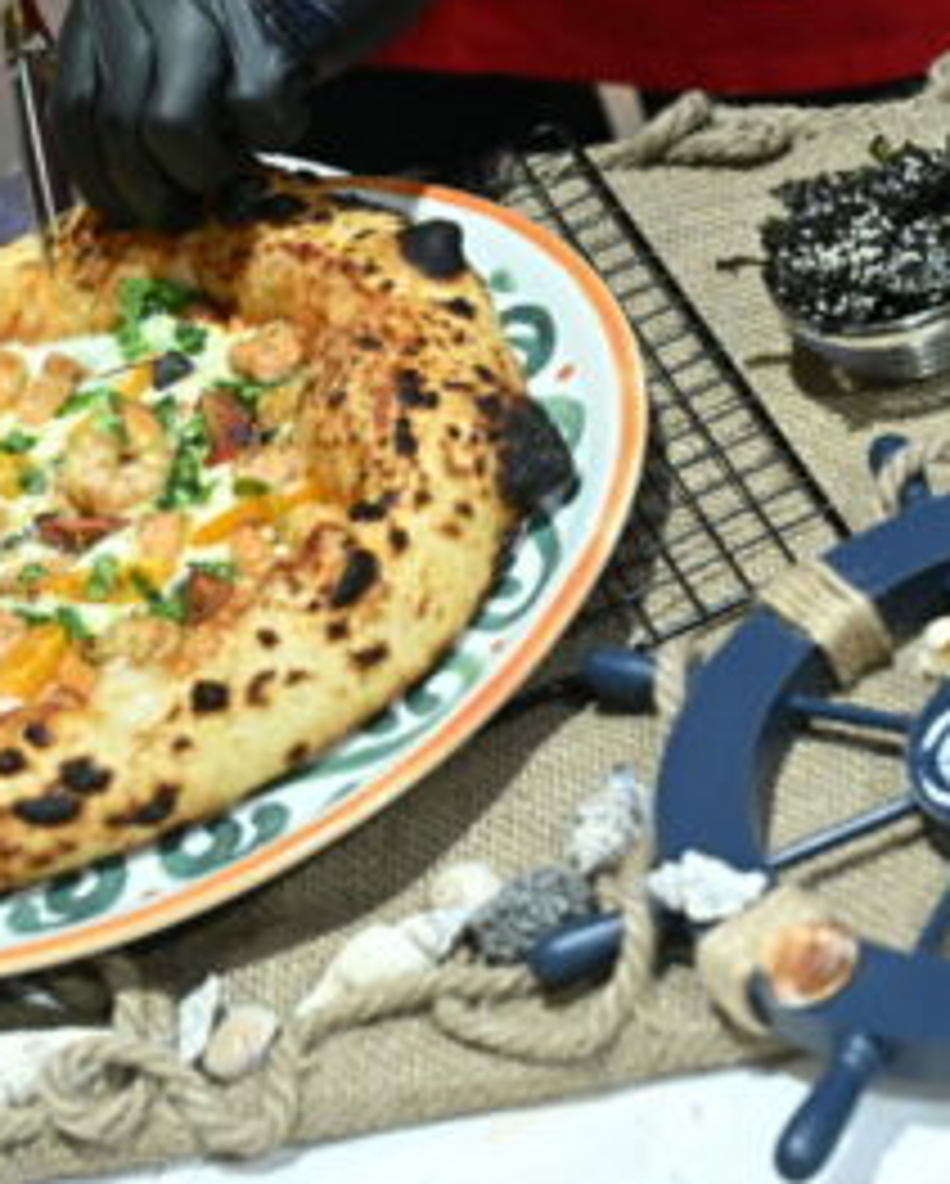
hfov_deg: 14.4
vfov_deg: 17.9
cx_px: 473
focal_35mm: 107
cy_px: 531
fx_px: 3754
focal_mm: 50
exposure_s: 1/100
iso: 2500
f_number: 4
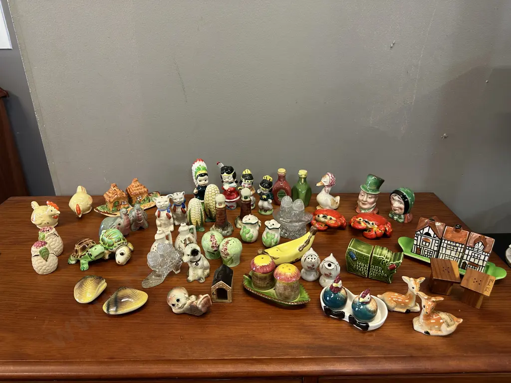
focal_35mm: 24
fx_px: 354
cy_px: 192
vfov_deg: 56.8
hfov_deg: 71.6
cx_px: 256
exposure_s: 1/50
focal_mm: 6.86
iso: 160
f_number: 1.78
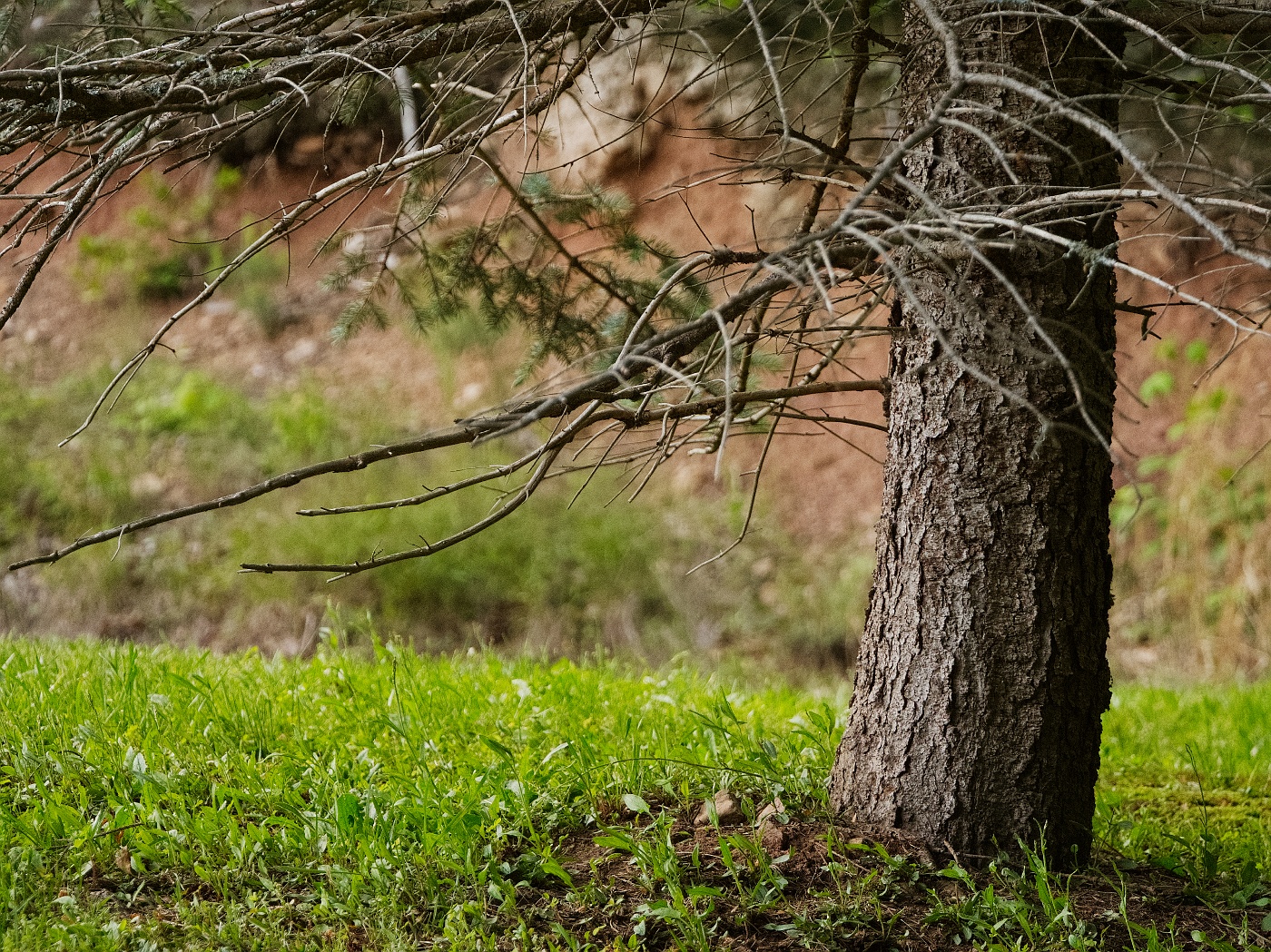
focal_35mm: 194
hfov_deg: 10.2
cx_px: 636
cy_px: 476
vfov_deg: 7.7
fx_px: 7121
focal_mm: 97
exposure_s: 1/200
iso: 1600
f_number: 5.6
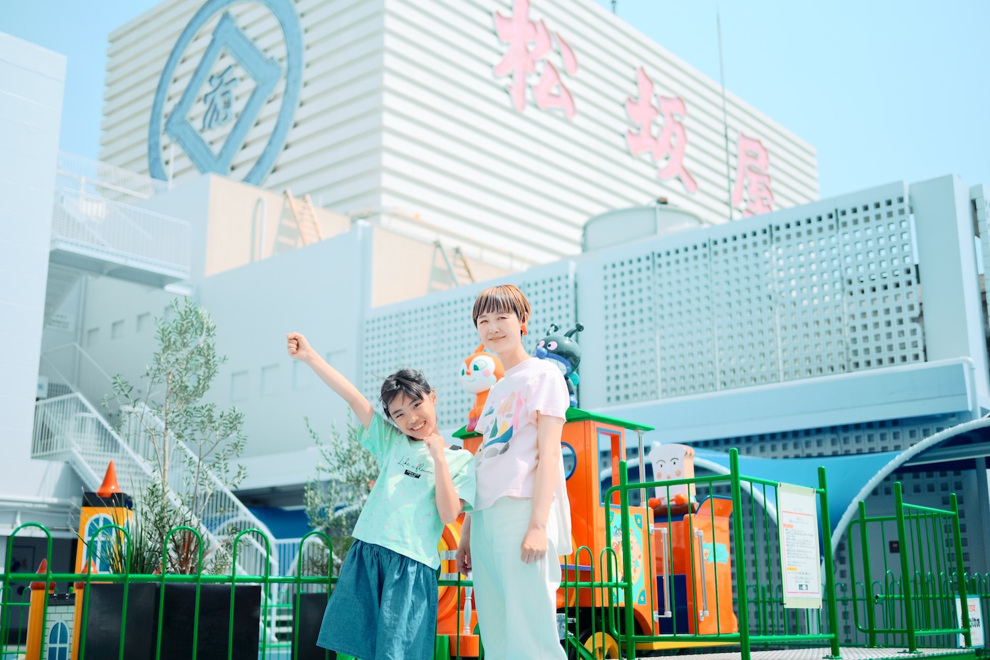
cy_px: 330
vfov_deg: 33.4
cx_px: 495
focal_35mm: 40
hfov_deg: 48.5
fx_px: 1100
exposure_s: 1/4000
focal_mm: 40
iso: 100
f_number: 2
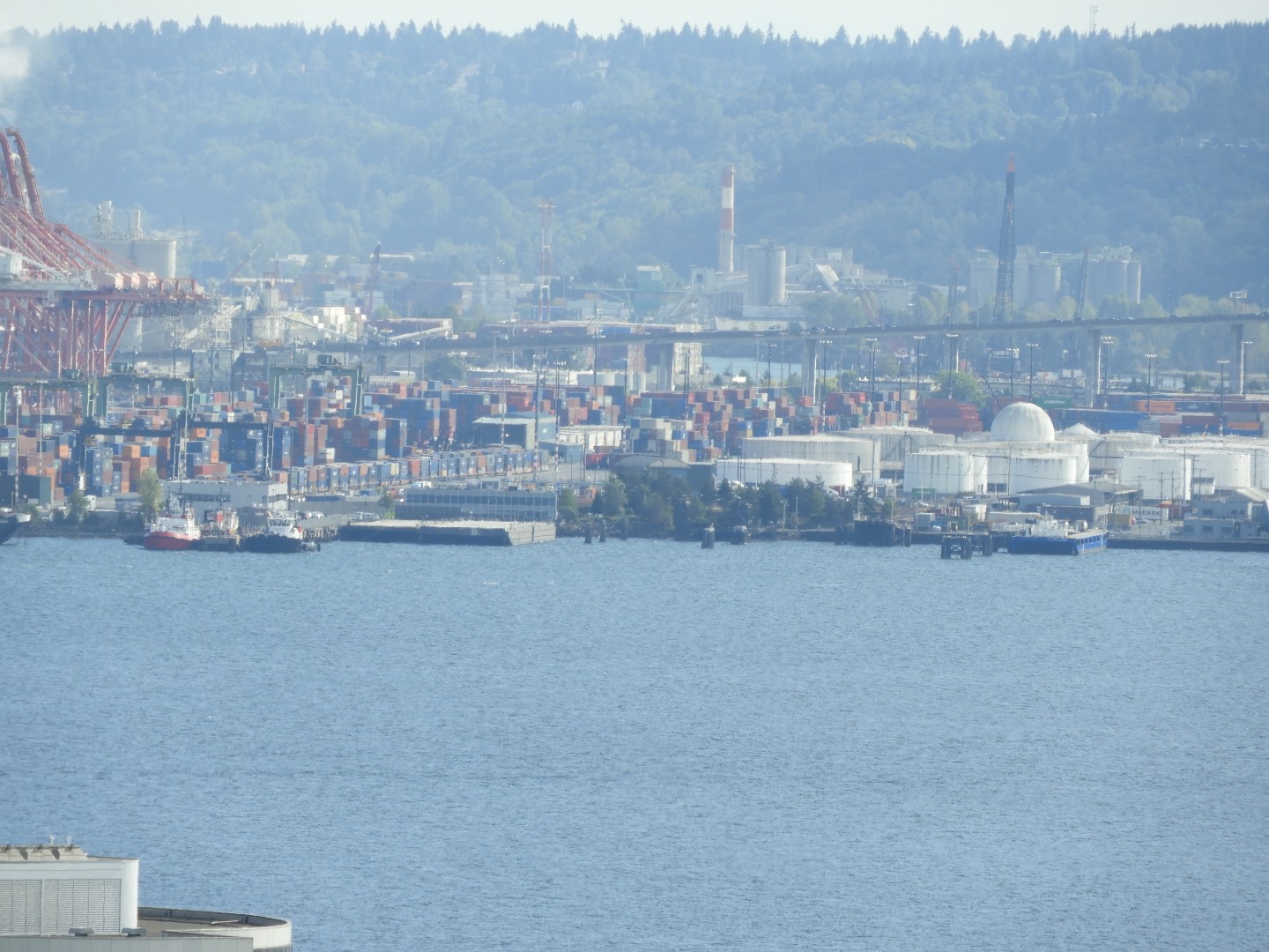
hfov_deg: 3.6
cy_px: 476
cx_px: 634
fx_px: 20163
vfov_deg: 2.7
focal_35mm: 550
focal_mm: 98.5
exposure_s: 1/400
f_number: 5.6
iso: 100
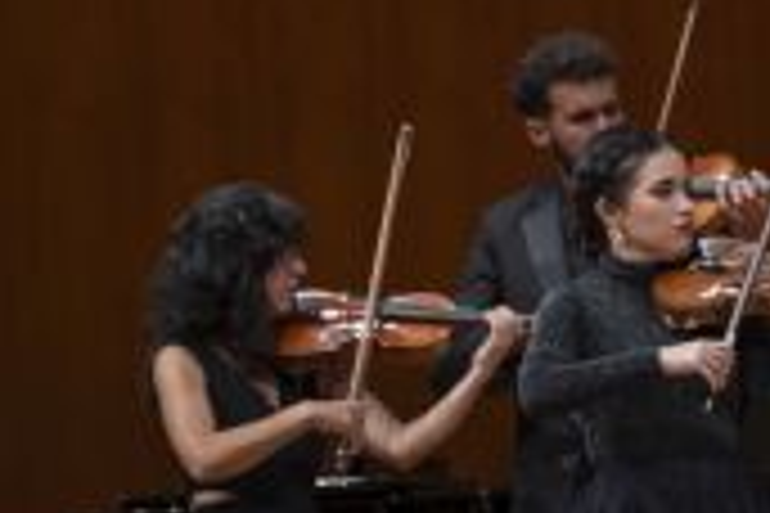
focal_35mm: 467
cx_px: 815
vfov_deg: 2.9
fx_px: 9988
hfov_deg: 4.4
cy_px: 9
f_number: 5
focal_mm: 200
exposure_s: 1/200
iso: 1600
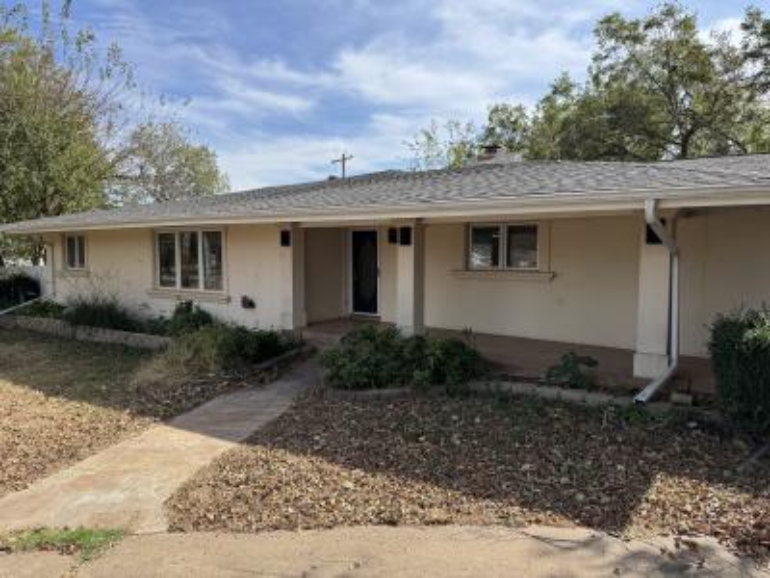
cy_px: 289
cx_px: 385
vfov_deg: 56.8
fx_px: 534
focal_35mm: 24
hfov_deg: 71.6
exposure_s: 1/2959
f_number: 1.78
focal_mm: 6.76
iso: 80
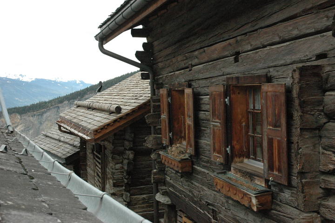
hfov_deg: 42.4
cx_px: 168
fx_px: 432
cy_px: 112
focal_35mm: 46
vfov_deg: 28.9
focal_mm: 31
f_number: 11
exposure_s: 1/500
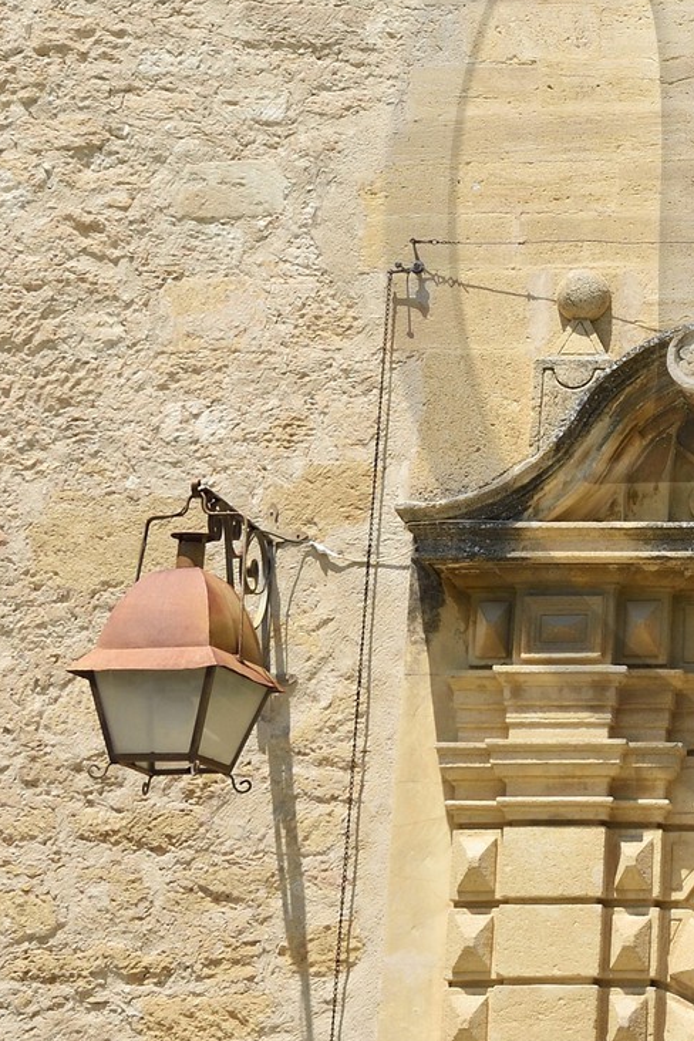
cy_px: 223
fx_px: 3036
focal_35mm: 105
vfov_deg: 19.3
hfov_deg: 12.4
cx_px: 1037
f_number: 13
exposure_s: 1/250
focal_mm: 32
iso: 200
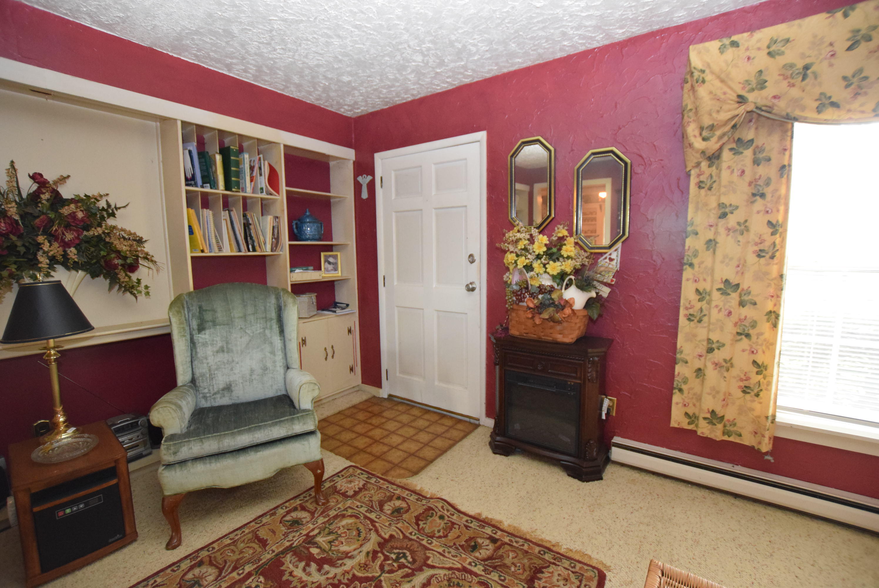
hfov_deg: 100.3
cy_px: 294
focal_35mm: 15
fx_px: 367
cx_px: 440
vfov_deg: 77.4
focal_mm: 10
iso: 3200
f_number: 3.5
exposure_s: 1/60
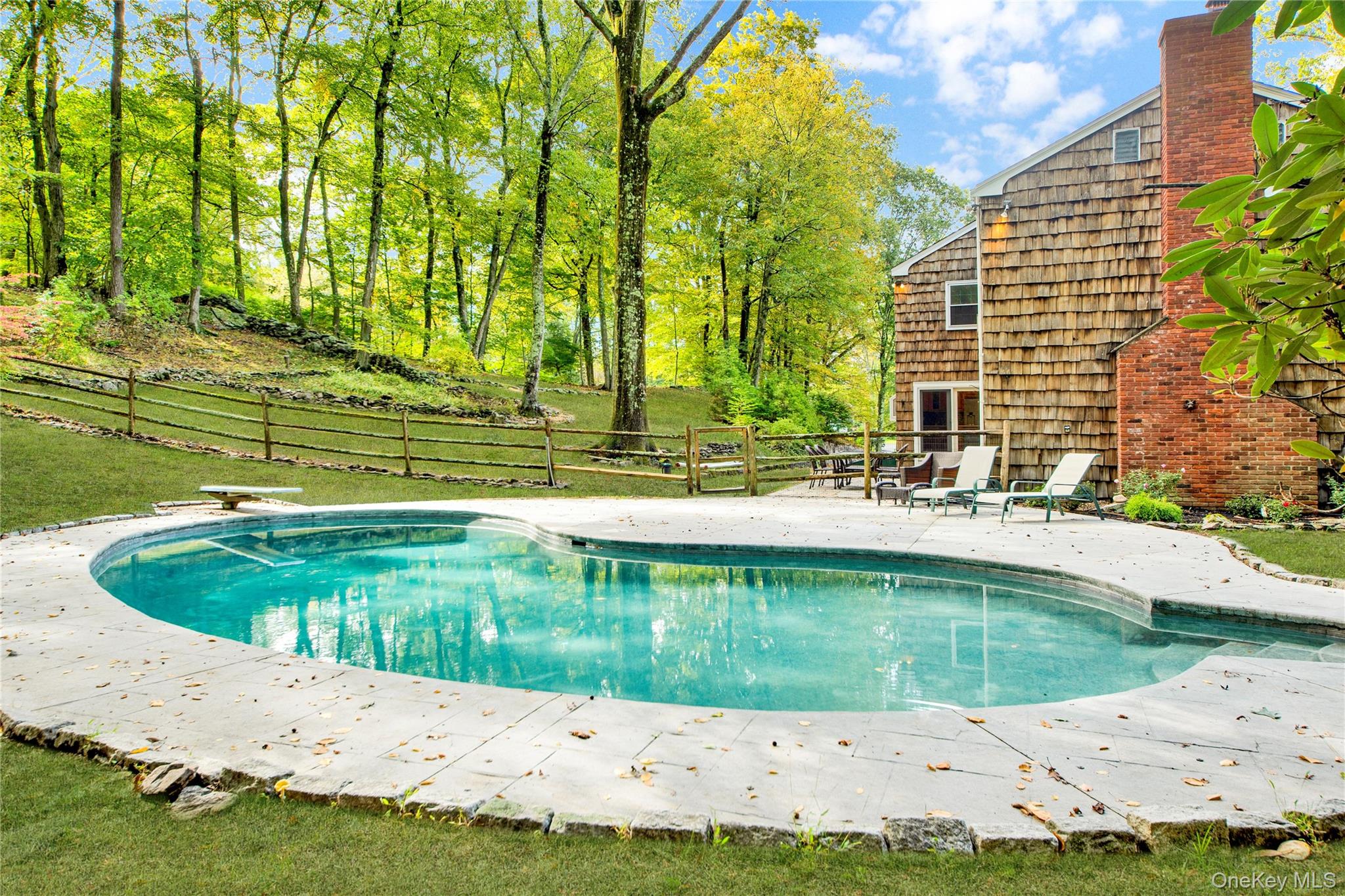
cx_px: 672
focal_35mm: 24
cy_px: 448
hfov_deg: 73.7
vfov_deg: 53.1
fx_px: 897
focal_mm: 16
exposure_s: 1/40
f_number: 8
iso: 100
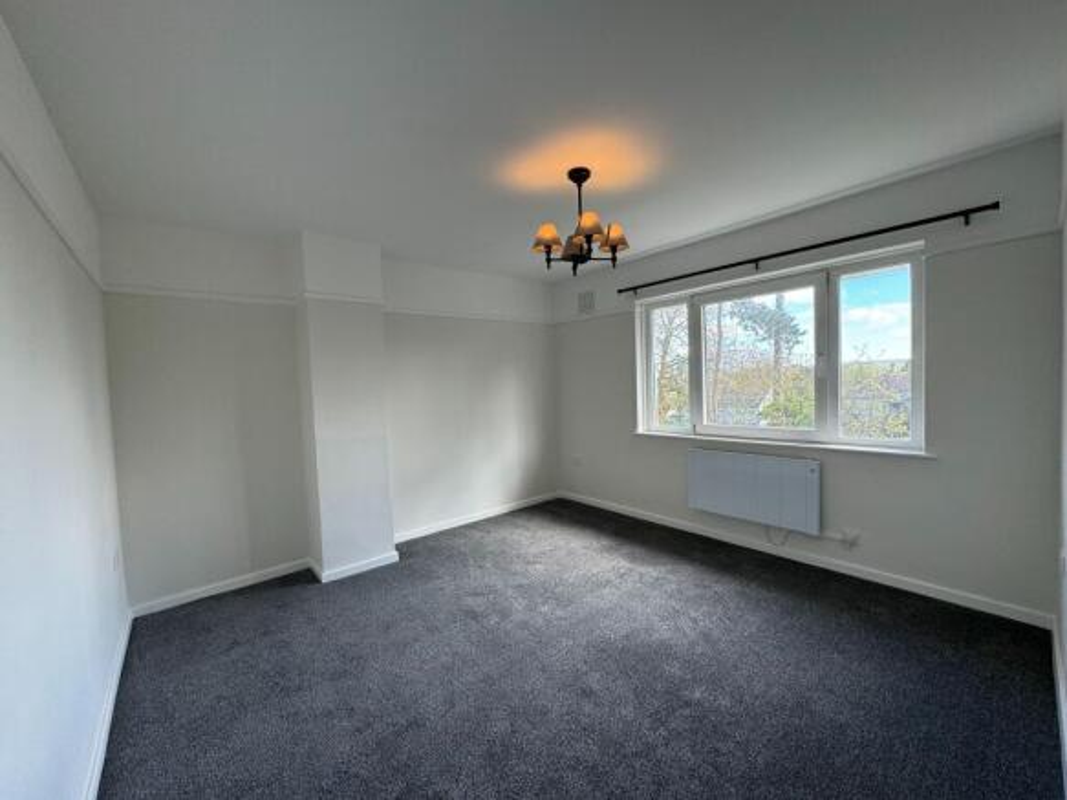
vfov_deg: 85.7
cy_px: 400
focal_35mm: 14
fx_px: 431
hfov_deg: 102.1
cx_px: 534
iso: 64
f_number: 2.2
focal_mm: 2.22
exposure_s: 1/99
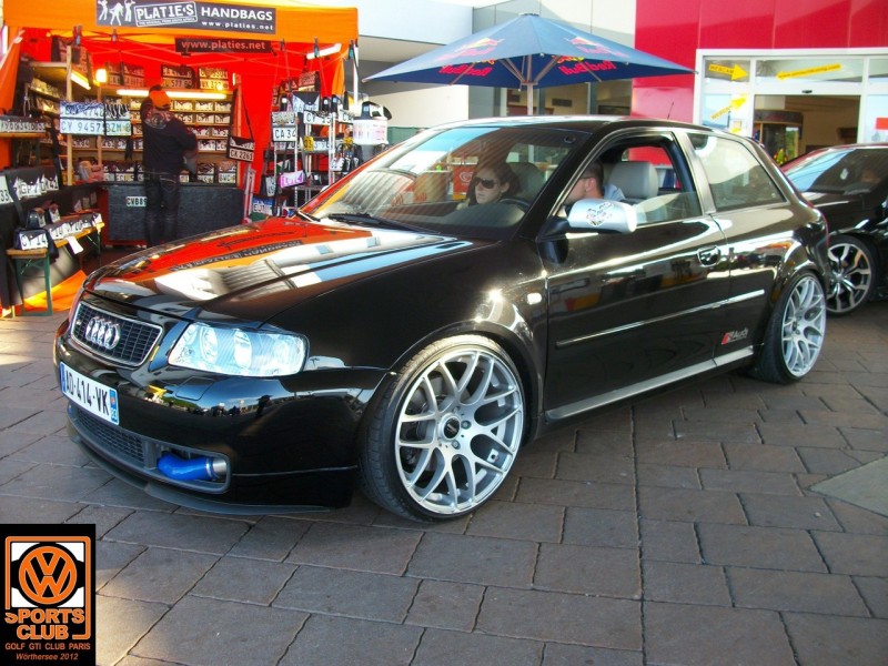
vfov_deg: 41.8
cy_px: 333
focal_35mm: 34
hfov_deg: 54.0
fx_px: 872
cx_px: 444
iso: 80
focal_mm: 5.7
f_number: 2.9
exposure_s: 1/64
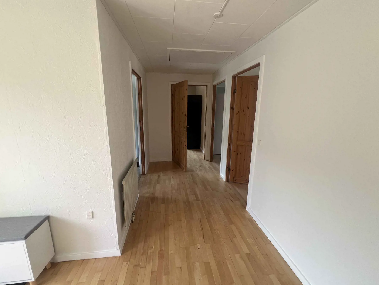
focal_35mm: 14
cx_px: 188
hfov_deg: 102.1
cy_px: 143
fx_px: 153
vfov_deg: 85.7
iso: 100
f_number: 1.8
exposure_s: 1/99
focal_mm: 1.57
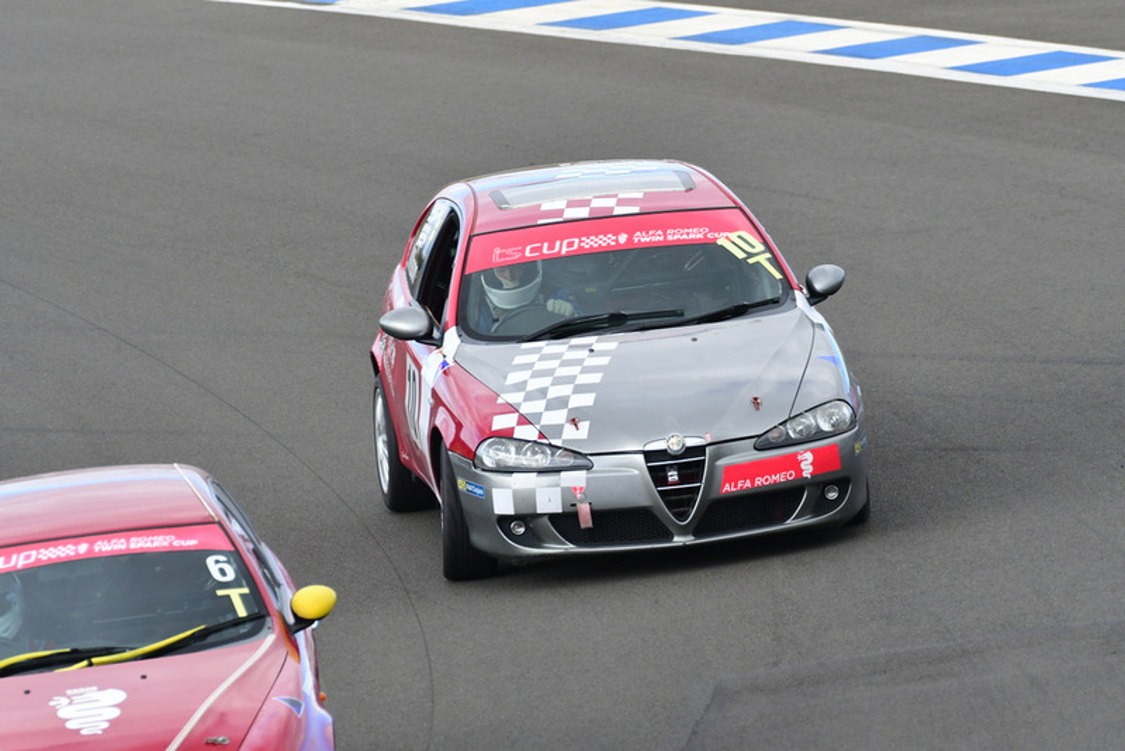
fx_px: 18287
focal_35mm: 585
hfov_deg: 3.5
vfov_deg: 2.4
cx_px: 562
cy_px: 376
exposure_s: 1/640
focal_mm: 390
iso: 640
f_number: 7.1
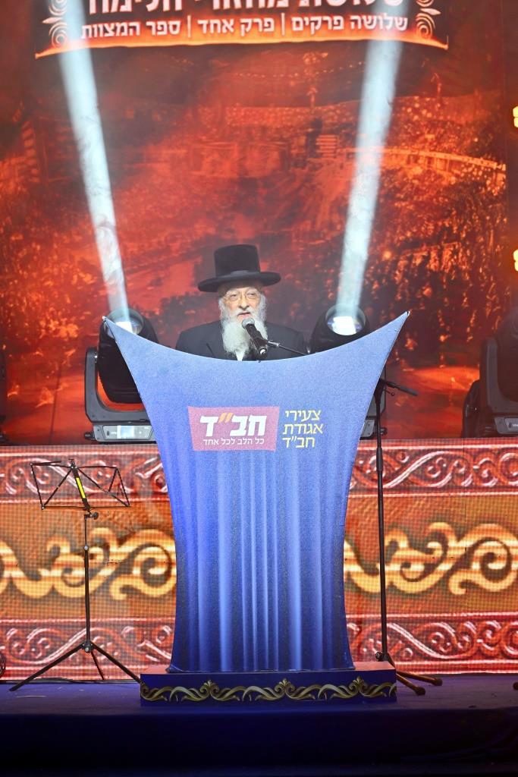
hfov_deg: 16.1
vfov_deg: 23.9
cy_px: 388
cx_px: 259
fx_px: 1834
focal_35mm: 85
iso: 250
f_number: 4
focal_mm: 85
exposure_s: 1/200
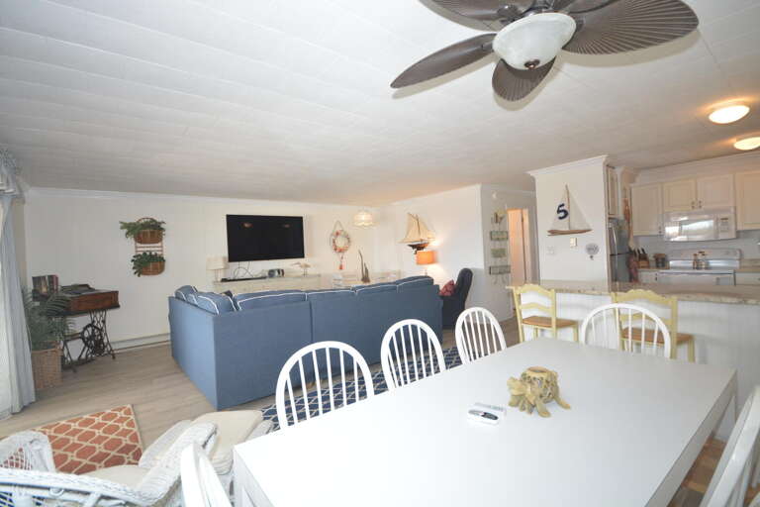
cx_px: 380
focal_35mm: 16
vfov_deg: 72.1
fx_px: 348
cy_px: 254
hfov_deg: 95.0
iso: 1000
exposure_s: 1/30
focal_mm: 11
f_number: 4.2
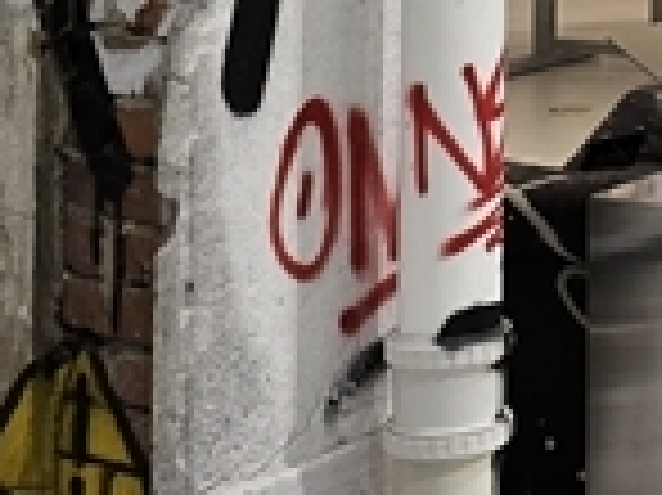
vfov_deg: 12.6
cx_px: 1153
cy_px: -549
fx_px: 1911
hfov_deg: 16.7
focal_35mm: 100
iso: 40
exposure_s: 1/120
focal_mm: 6.3
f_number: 1.7
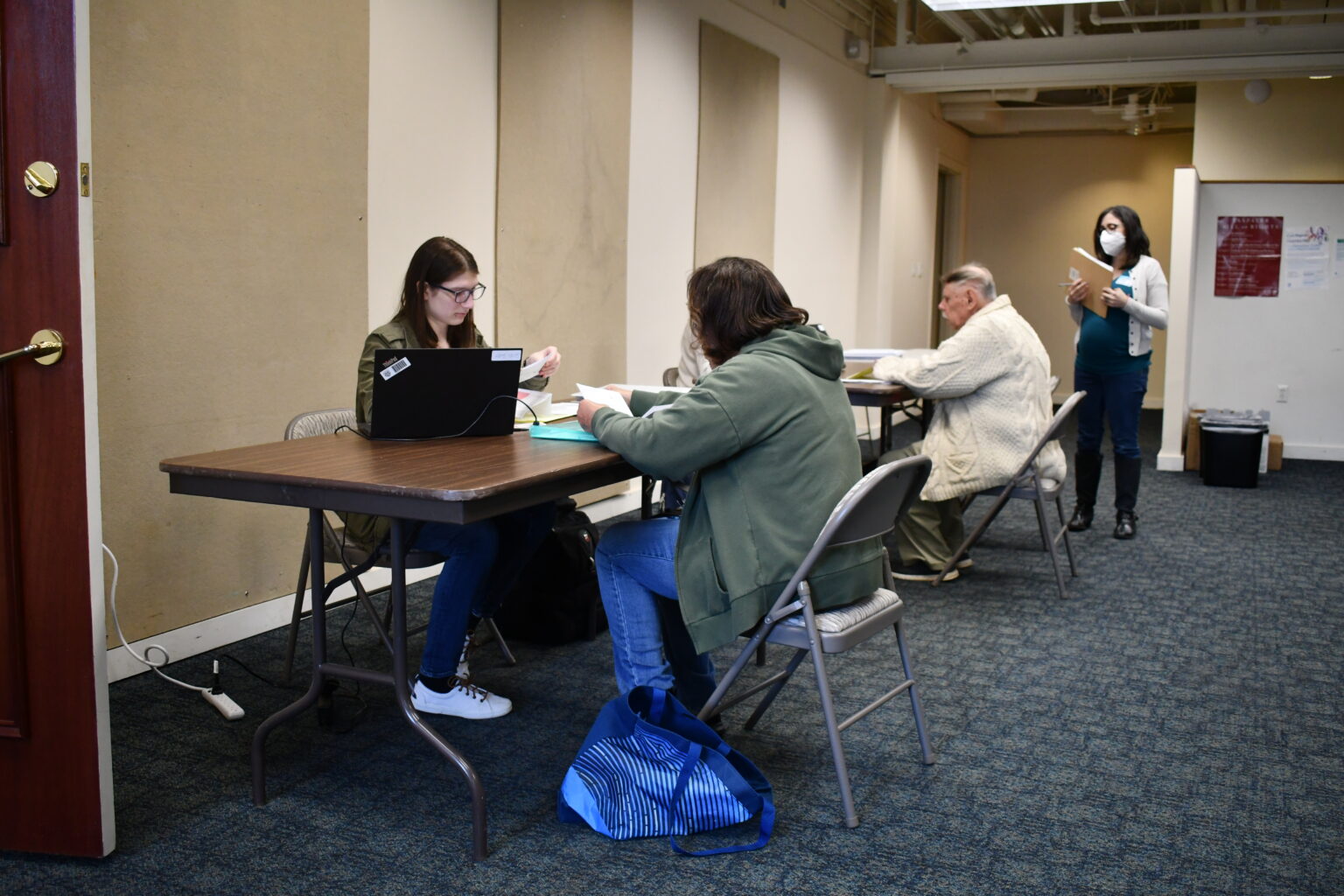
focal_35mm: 34
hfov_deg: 55.8
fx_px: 1269
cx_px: 672
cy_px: 448
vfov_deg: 38.9
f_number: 3.8
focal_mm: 23
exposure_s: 1/125
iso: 1400
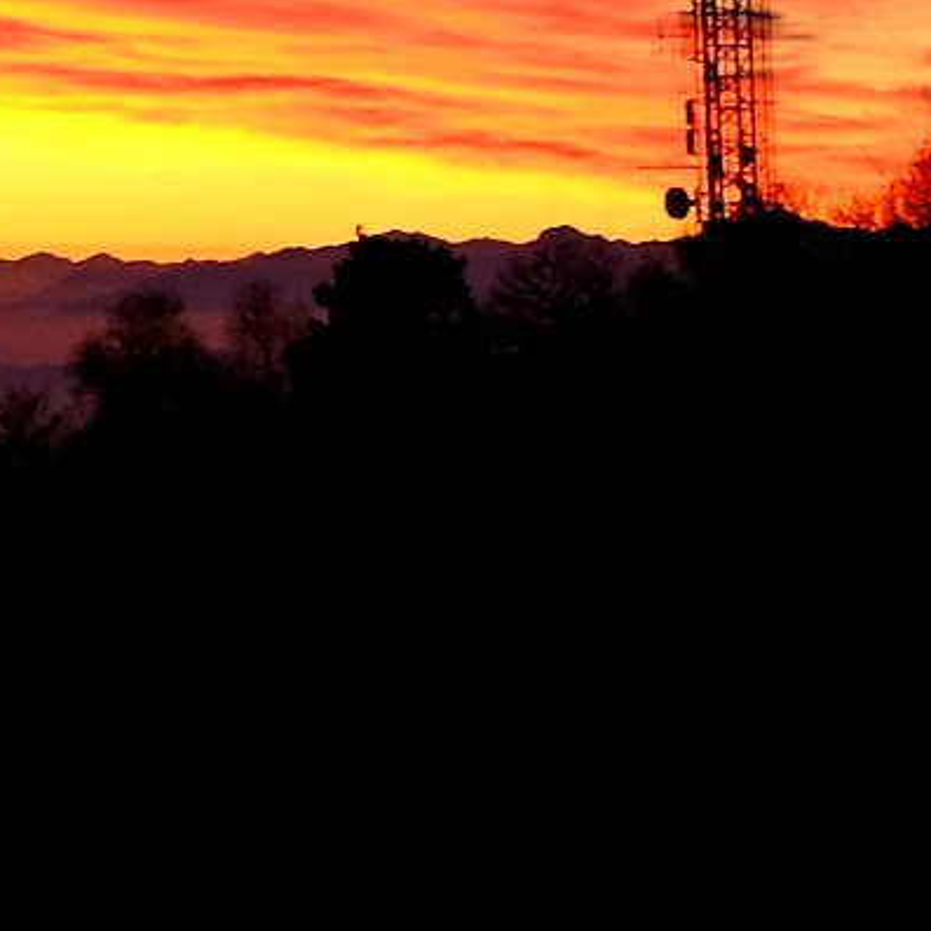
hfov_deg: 8.2
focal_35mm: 180
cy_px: -379
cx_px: -1864
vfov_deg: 9.5
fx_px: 5477
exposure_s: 1/40
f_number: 5.6
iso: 400
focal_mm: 23
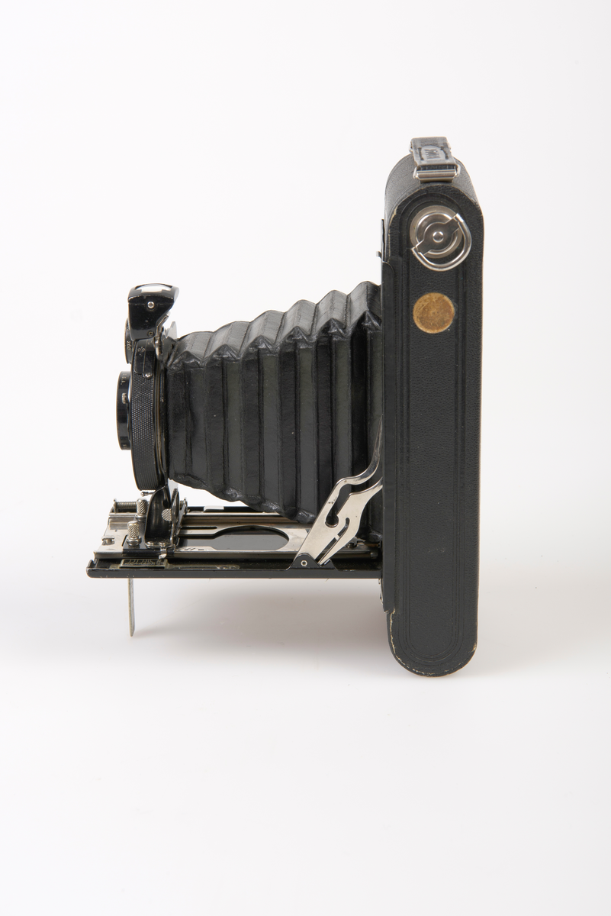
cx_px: 306
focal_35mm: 70
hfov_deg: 19.5
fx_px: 1780
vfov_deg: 28.8
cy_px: 458
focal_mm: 70
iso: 100
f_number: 16
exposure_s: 1/125
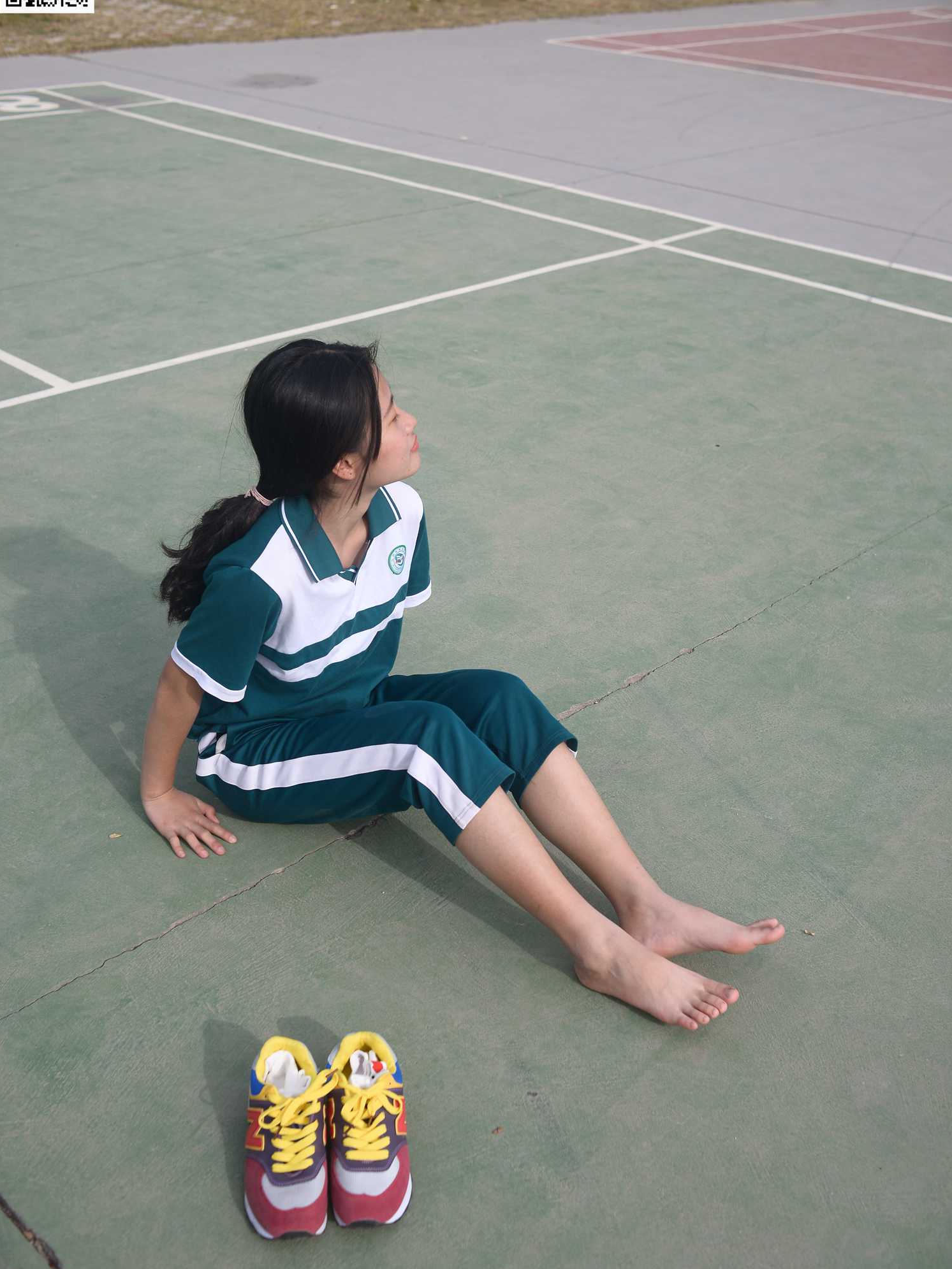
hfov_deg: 37.7
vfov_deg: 49.0
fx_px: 1394
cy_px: 634
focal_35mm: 38
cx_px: 477
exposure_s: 1/1000
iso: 160
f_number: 5.6
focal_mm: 35
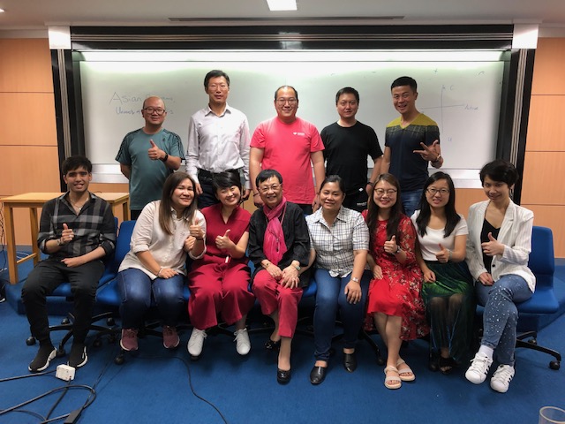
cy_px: 212
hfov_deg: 63.4
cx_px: 282
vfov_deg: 49.7
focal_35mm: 28
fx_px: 457
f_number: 1.8
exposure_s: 1/17
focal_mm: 3.99
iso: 50
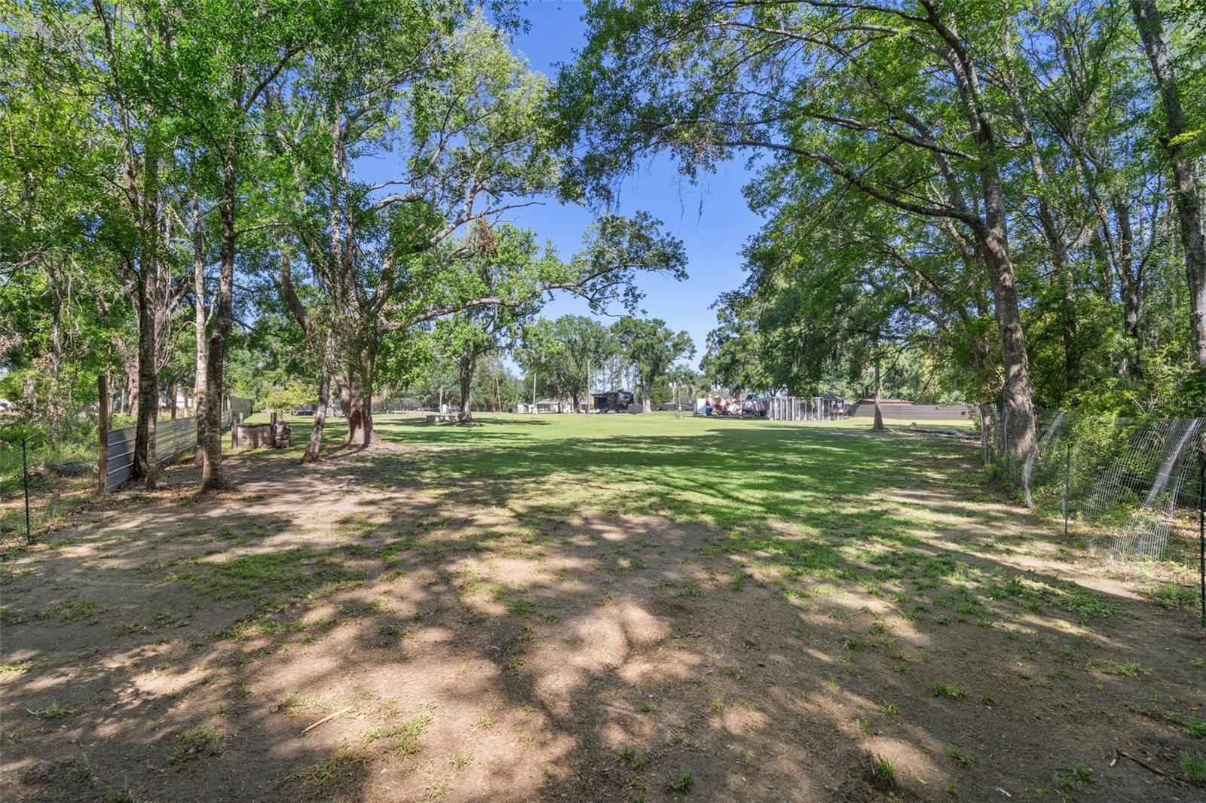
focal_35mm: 17
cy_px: 402
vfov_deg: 70.4
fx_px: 569
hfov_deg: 93.3
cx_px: 603
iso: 320
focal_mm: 17
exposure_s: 1/10
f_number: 8
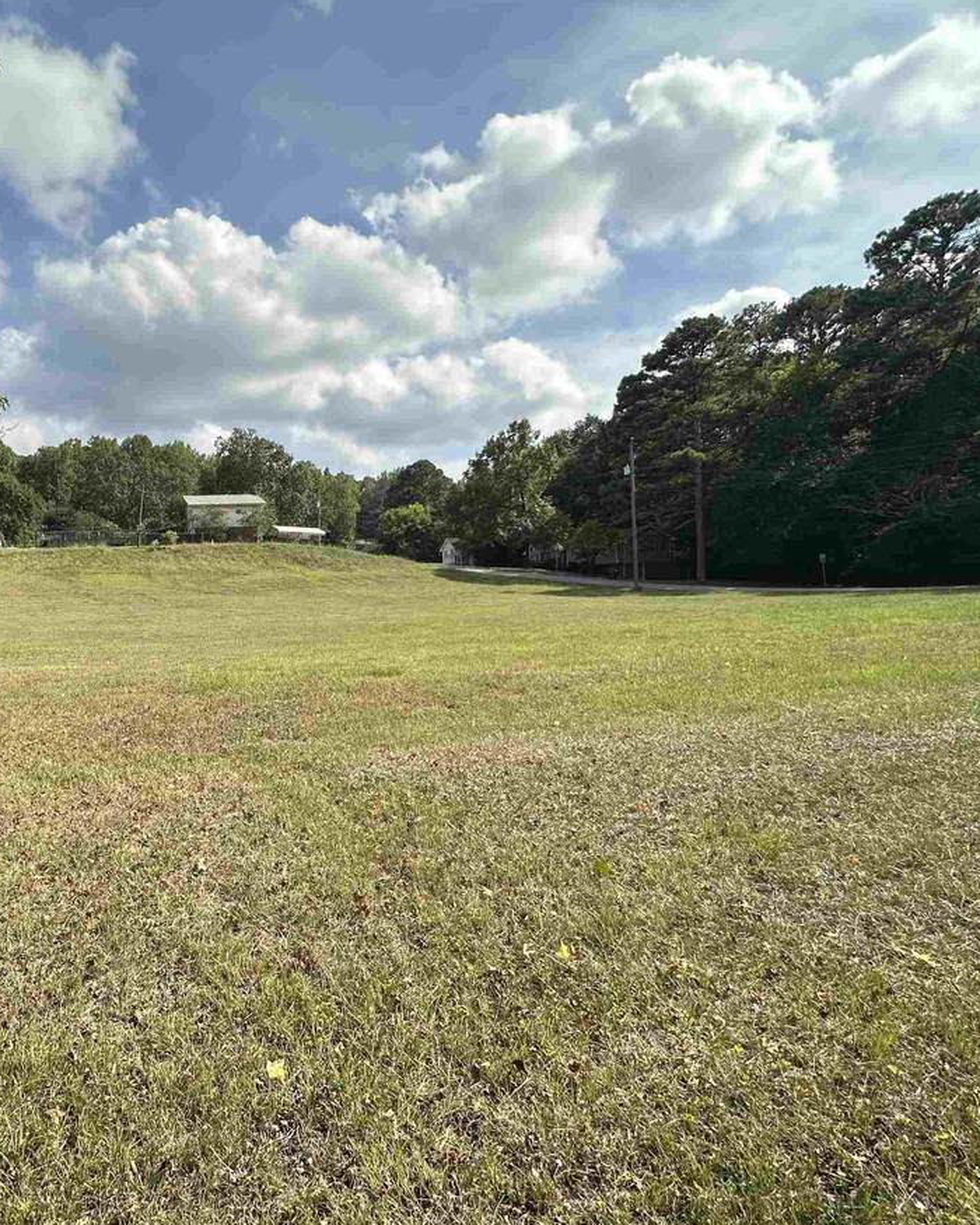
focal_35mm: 20
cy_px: 671
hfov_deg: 63.6
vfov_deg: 80.2
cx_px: 232
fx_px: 725
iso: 50
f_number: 2.2
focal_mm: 2.22
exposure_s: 1/1416
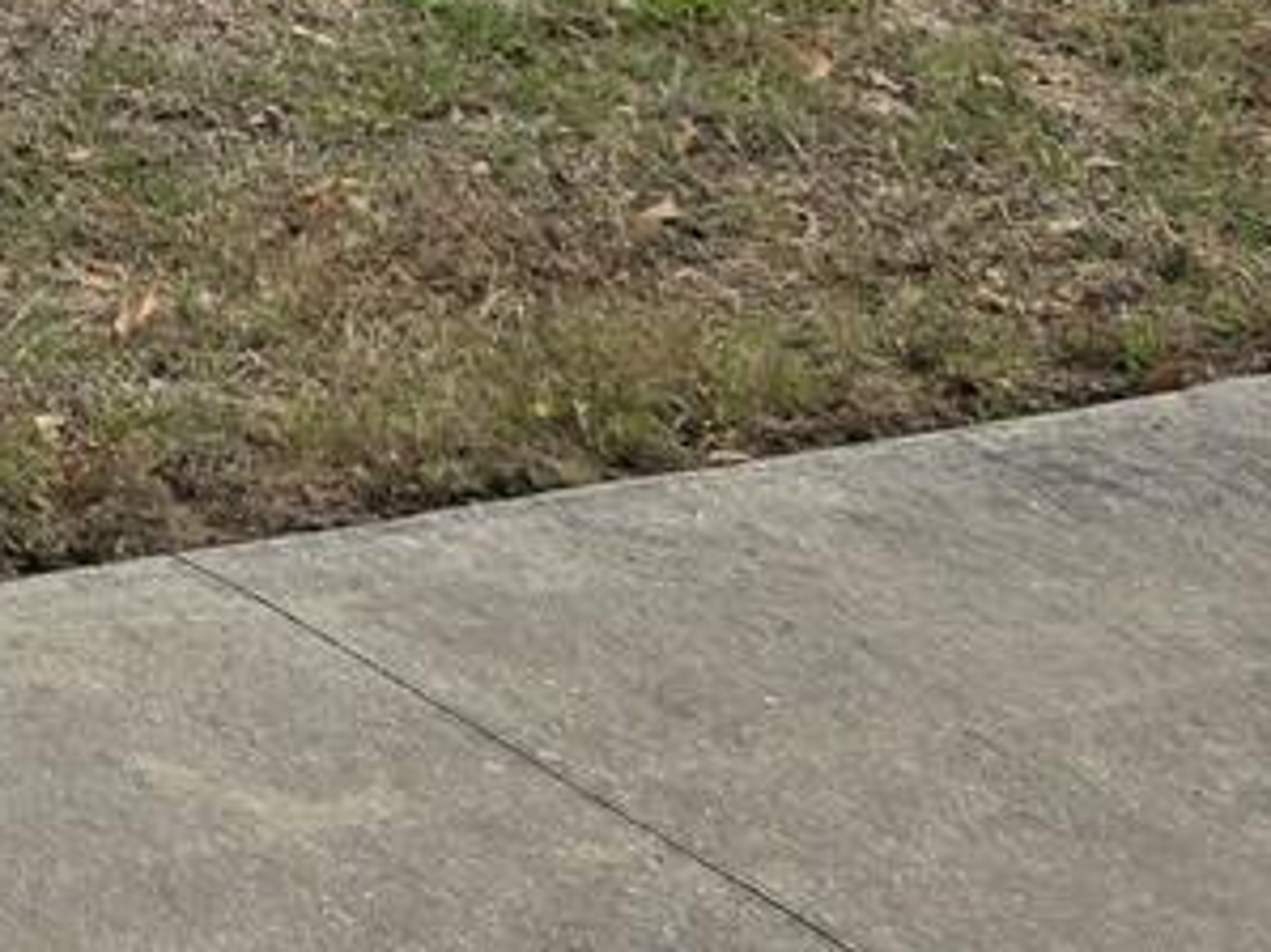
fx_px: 4514
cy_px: -1454
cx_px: -1343
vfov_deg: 10.2
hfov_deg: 13.5
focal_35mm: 123
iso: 12
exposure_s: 1/1005
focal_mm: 6.3
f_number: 1.7
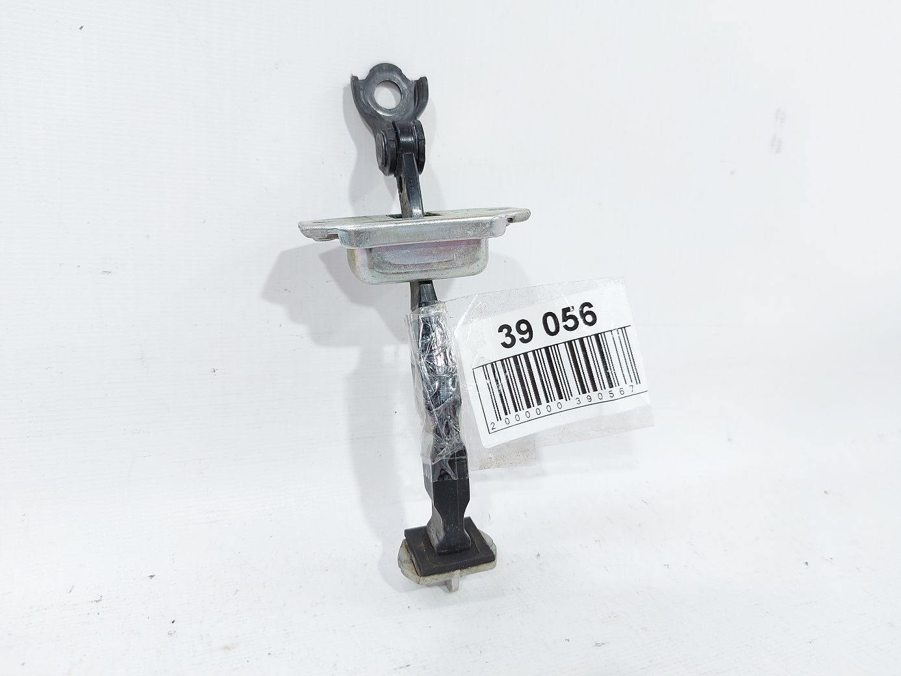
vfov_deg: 56.8
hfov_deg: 71.6
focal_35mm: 24
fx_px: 625
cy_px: 338
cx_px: 450
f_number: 1.8
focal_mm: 5.23
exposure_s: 1/50
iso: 80
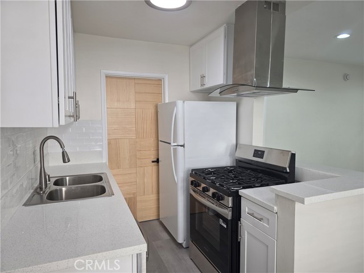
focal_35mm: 23
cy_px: 136
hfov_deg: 73.9
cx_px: 182
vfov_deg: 58.9
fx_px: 242
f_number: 1.7
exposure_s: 1/120
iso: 100
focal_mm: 6.3
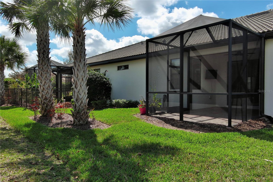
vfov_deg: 44.9
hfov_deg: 63.7
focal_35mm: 29
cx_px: 136
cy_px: 91
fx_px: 220
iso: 100
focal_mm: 10.57
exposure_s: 1/320
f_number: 9
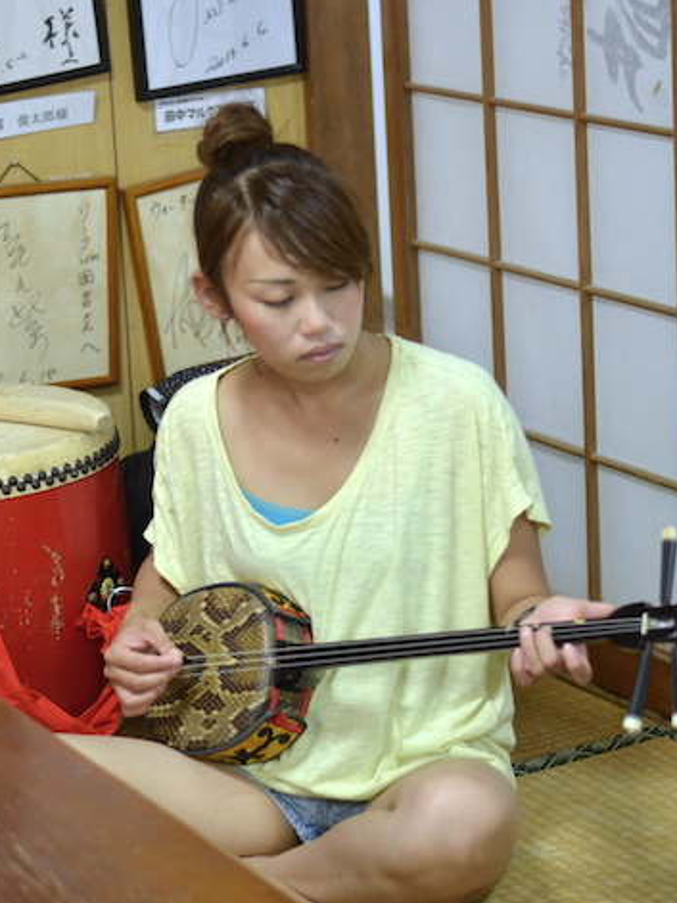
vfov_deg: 17.9
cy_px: 453
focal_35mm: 110
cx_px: 127
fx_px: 2870
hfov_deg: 13.4
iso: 800
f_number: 1.8
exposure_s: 1/160
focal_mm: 50
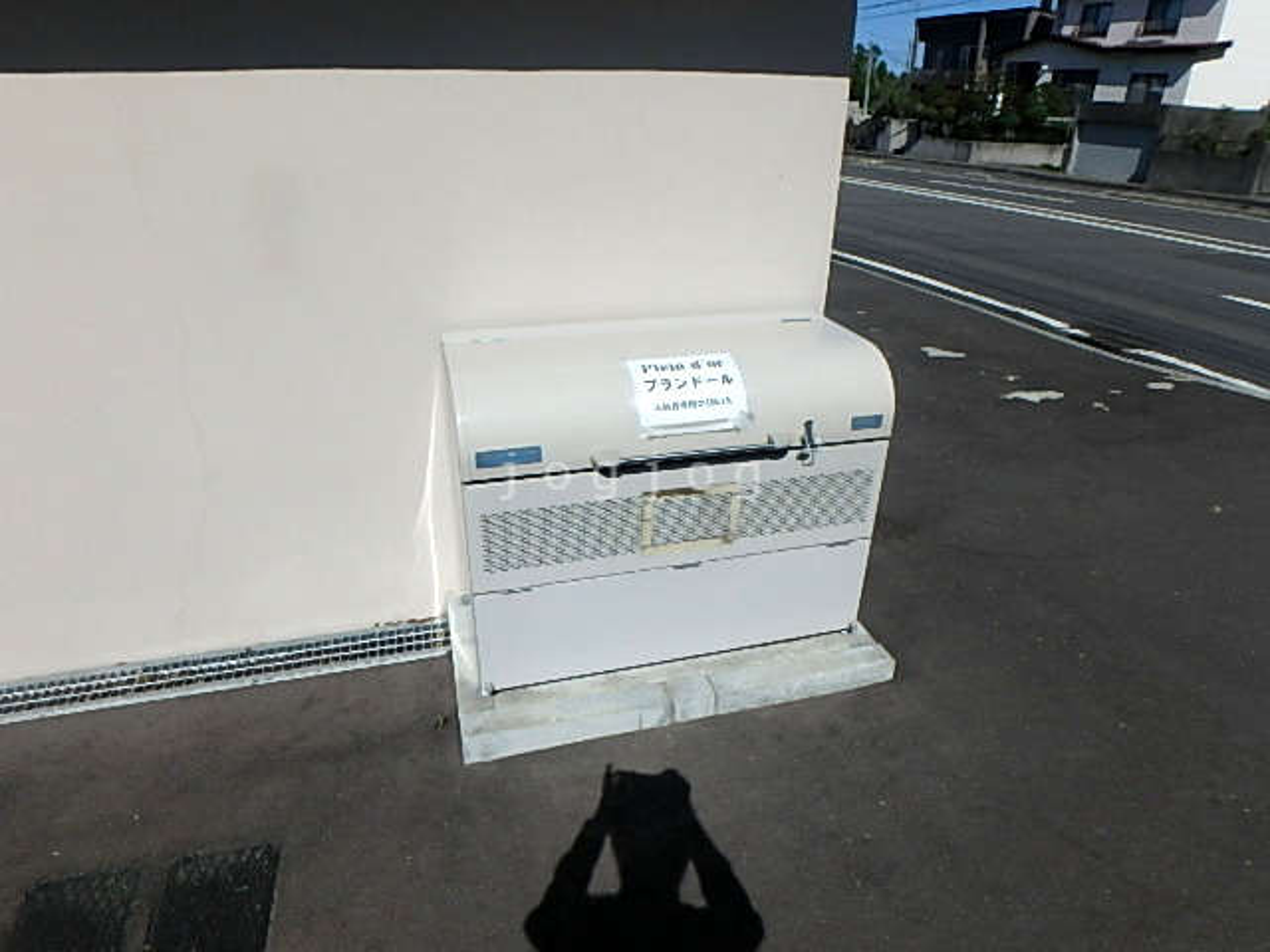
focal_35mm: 21
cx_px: 635
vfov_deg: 63.4
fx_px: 770
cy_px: 476
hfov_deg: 79.0
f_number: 6
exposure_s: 1/1250
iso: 125
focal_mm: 3.7
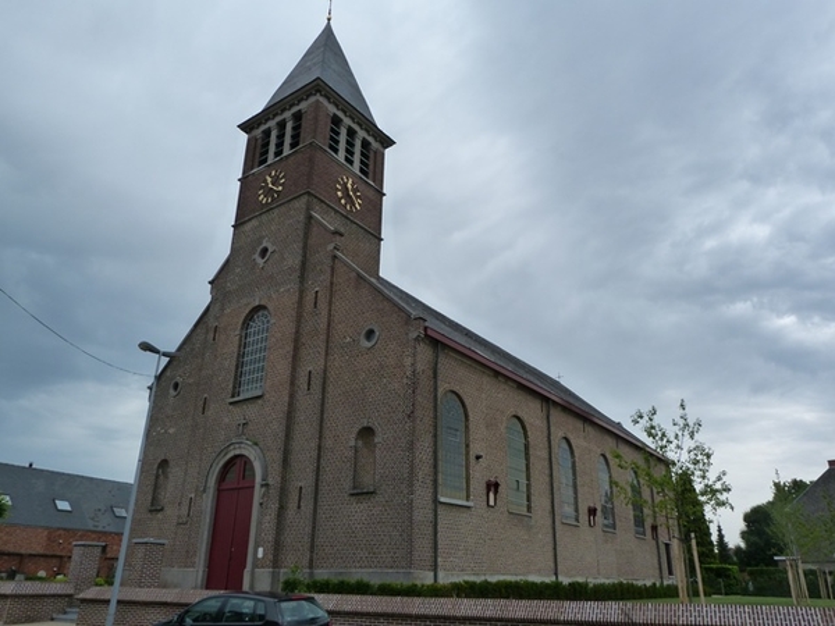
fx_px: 603
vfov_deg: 54.9
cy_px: 313
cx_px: 418
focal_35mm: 25
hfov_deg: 69.4
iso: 125
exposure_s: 1/250
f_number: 5.6
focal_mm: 4.5
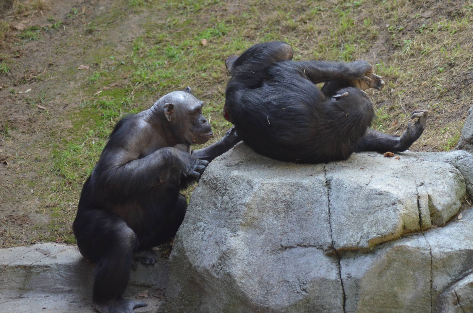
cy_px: 156
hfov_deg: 8.9
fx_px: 3049
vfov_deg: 5.9
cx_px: 236
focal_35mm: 232
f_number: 4.5
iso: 1600
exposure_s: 1/400
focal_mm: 155
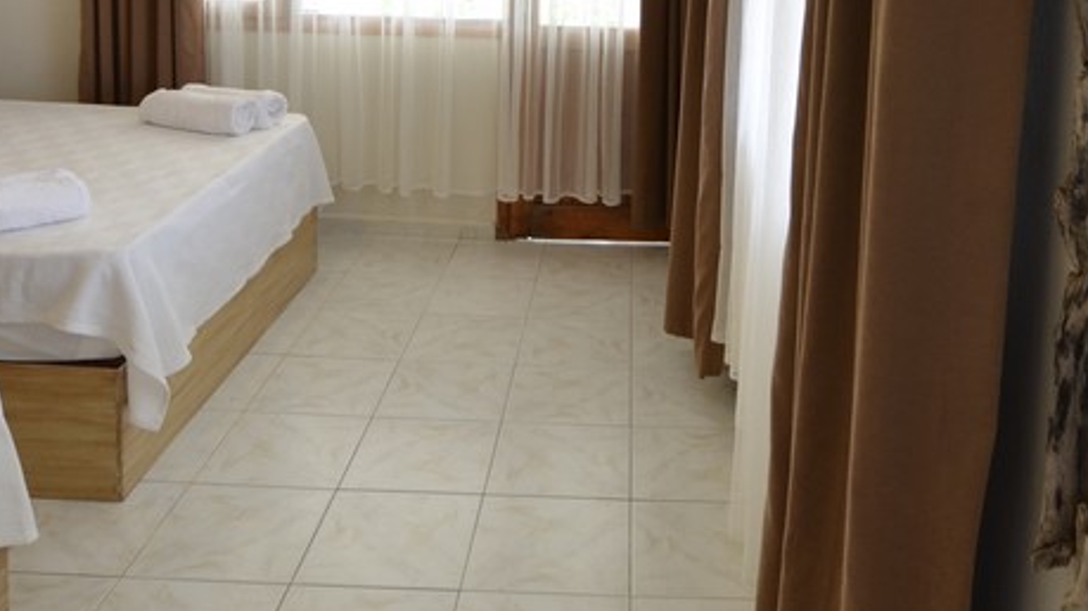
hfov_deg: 56.6
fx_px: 1010
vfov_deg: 30.7
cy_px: -33
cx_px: 590
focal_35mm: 35
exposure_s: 1/90
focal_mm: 10
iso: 400
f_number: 4.8
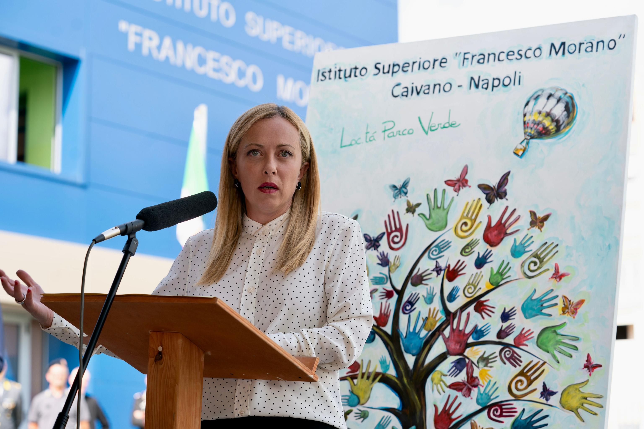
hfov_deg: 25.4
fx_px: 1431
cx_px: 322
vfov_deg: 17.1
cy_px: 214
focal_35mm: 80
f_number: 5
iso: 200
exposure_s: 1/250
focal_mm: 80
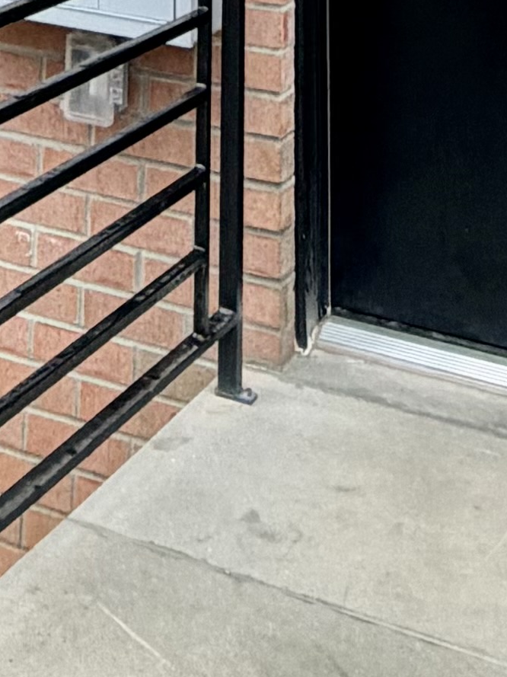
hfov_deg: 16.1
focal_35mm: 90
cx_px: 10
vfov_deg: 14.6
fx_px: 1759
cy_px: -922
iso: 64
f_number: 2.2
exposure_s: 1/121
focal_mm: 2.22
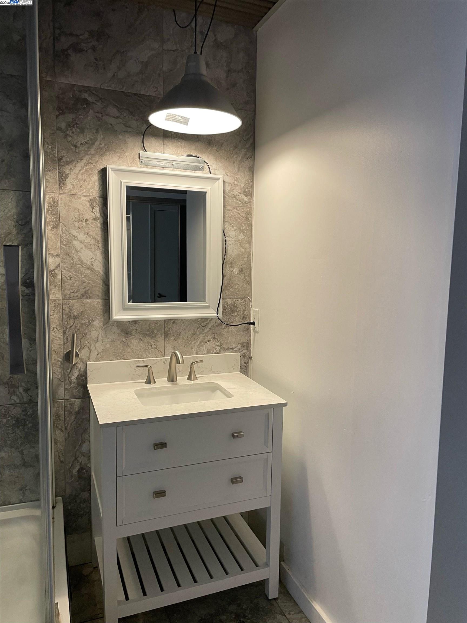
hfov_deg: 53.1
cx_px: 234
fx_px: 468
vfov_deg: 67.3
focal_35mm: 26
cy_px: 312
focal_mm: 4.2
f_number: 1.6
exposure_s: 1/60
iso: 125
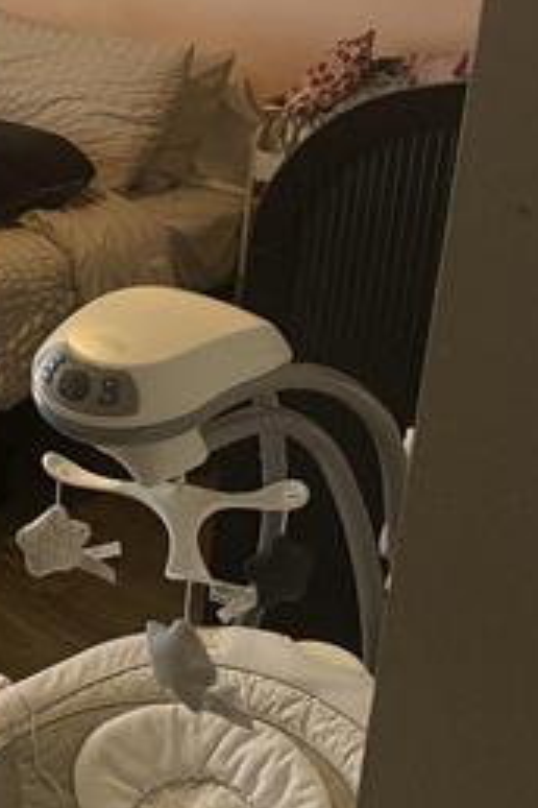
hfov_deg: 17.5
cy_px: 113
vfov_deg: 31.2
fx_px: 1390
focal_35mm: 62
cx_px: -444
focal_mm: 6.76
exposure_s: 1/60
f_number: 1.78
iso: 320
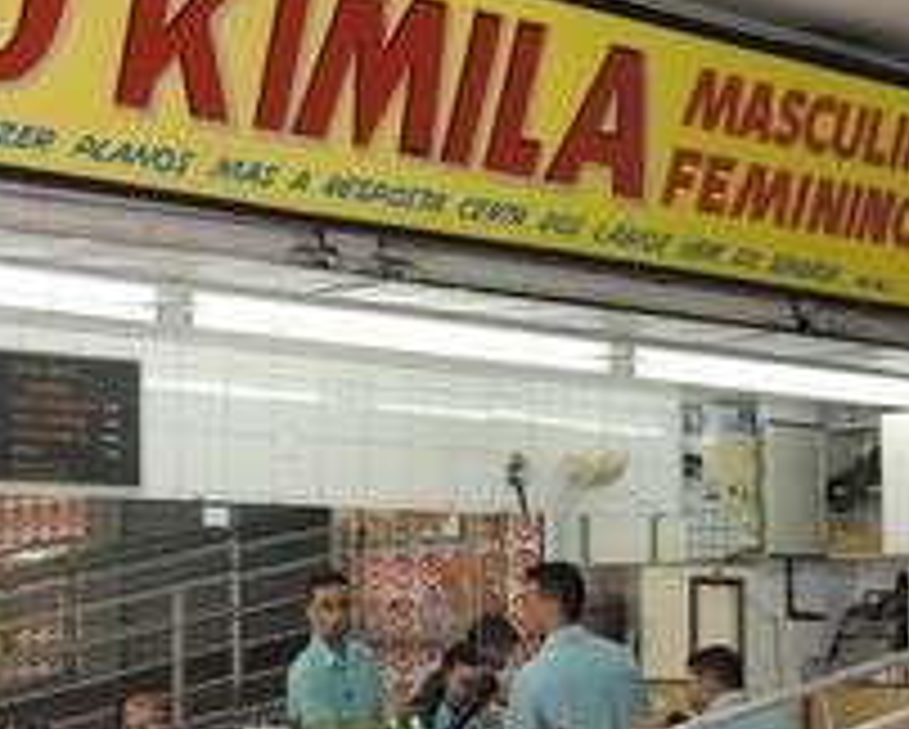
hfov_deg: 23.1
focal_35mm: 82
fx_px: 2208
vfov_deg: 18.6
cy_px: 576
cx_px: 281
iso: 100
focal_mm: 28
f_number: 4.5
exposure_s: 1/60
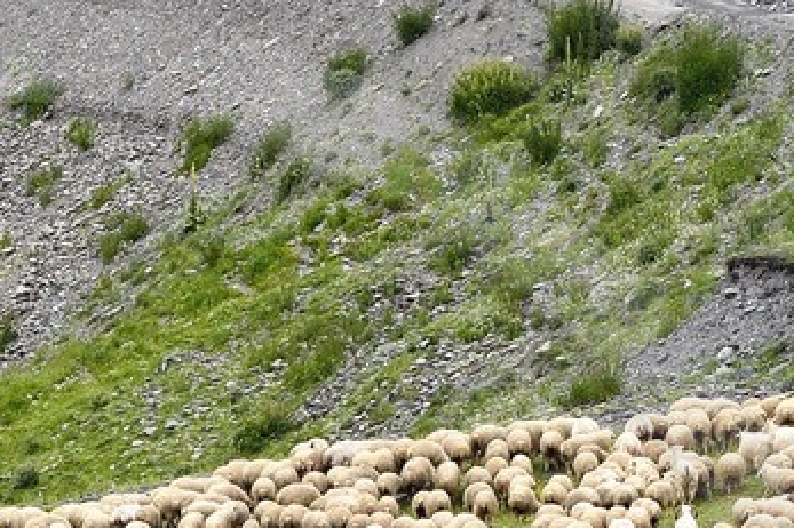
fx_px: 20303
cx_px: -32
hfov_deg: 2.2
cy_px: 946
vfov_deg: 1.5
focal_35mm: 921
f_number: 10
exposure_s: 1/320
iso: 400
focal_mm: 200
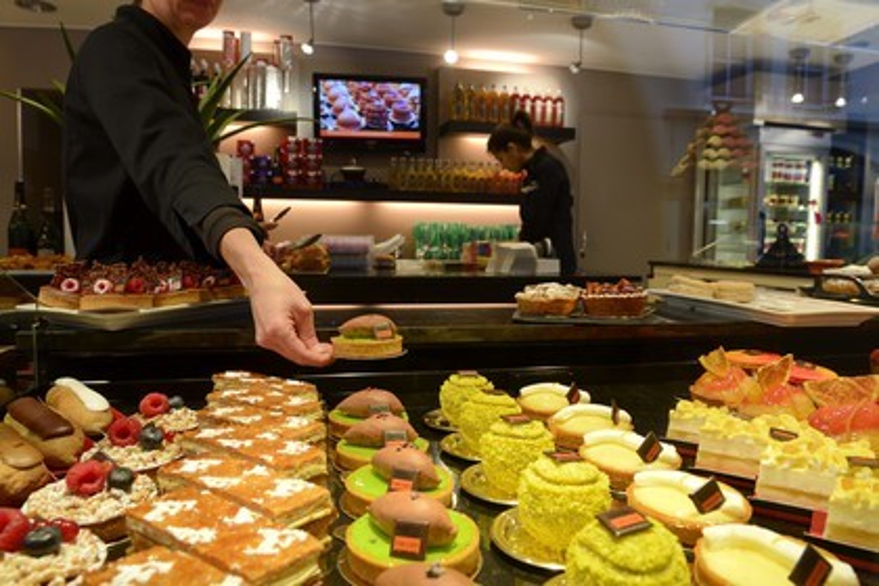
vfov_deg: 53.1
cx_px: 440
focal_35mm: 24
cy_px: 293
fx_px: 586
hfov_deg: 73.7
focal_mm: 24
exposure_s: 1/30
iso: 800
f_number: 9
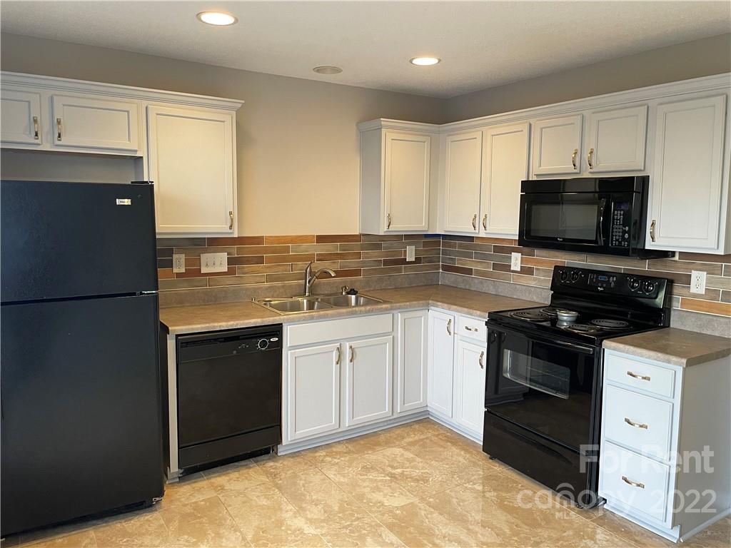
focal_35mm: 26
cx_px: 366
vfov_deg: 53.1
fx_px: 549
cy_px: 274
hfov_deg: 67.3
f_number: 1.6
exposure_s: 1/60
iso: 125
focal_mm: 4.2
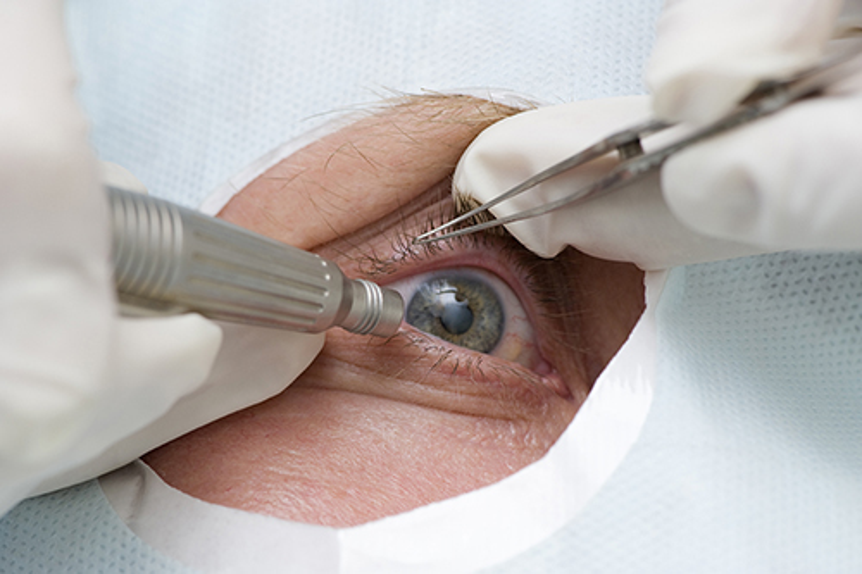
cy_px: 287
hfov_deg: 19.5
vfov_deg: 13.0
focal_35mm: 105
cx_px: 431
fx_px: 2513
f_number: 9
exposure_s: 1/100
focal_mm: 105
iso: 400
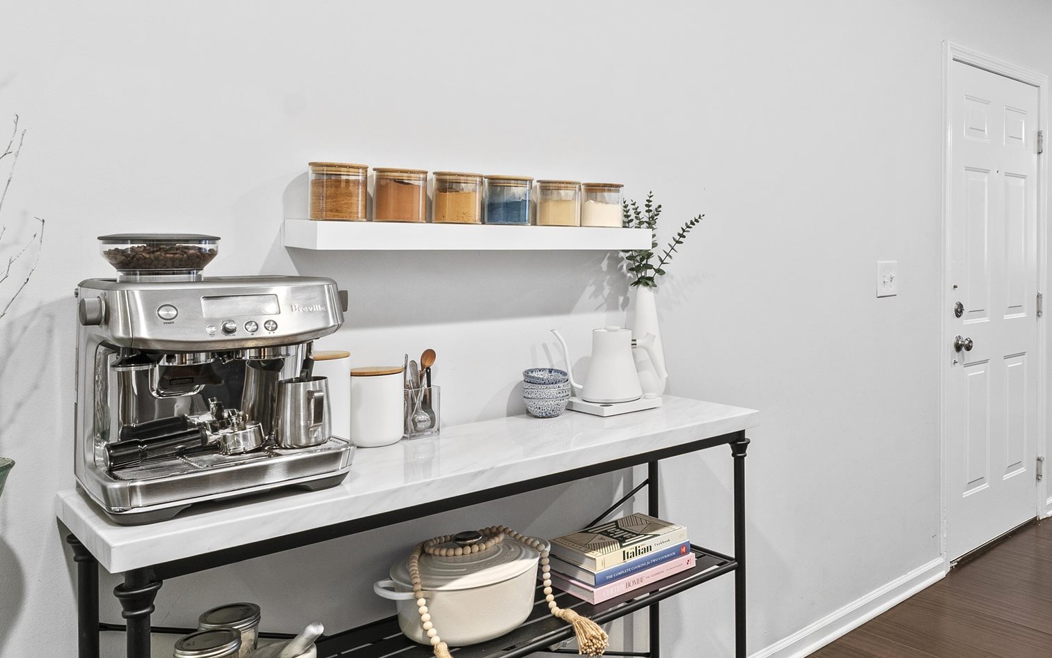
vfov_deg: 42.8
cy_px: 246
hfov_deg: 61.2
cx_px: 785
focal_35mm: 29
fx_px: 832
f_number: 8
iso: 200
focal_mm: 14
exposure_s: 2.5
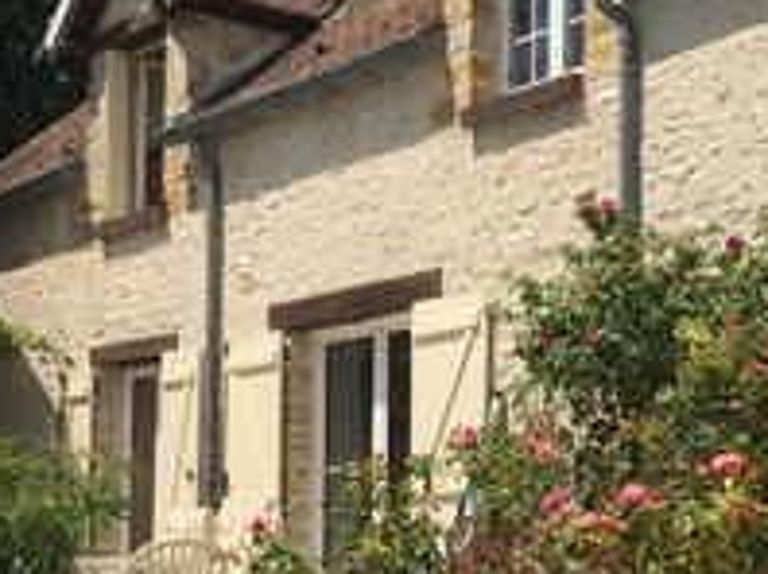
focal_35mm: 85
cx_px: 462
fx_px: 1884
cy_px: 427
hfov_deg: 23.0
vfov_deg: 17.2
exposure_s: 1/3546
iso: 20
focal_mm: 3.99
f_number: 1.8
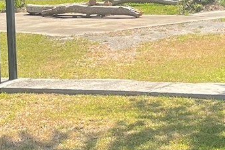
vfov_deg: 8.5
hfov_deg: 12.8
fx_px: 1006
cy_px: 26
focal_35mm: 161
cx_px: 107
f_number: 1.6
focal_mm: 5.1
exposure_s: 1/1439
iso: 32
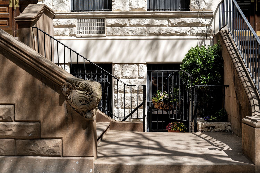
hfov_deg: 45.5
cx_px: 130
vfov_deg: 31.1
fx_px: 310
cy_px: 86
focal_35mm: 43
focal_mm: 43
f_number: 5.6
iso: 160
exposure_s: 1/250
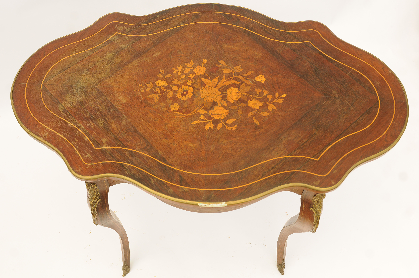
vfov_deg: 36.8
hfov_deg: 53.2
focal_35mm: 36
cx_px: 210
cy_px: 139
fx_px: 418
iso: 320
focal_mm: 24
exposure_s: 1/250
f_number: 5.6
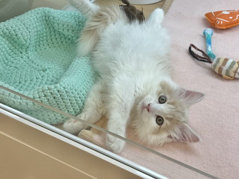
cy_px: 90
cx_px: 120
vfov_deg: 28.0
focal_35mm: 52
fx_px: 359
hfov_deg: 36.8
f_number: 1.6
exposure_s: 1/100
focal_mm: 5.96
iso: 50
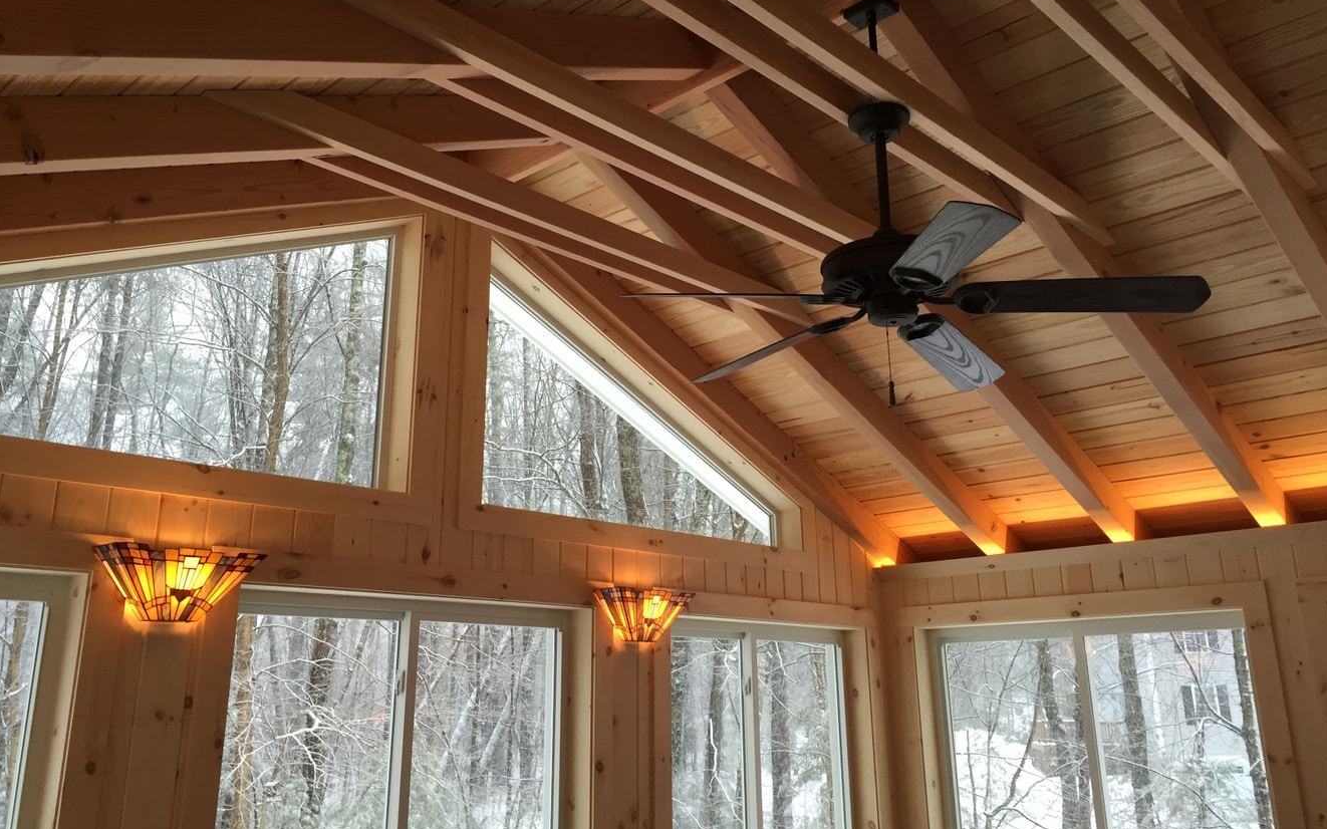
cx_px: 666
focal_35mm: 31
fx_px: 1121
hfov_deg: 61.2
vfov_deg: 40.5
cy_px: 357
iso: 32
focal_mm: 4.15
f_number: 2.2
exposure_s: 1/40
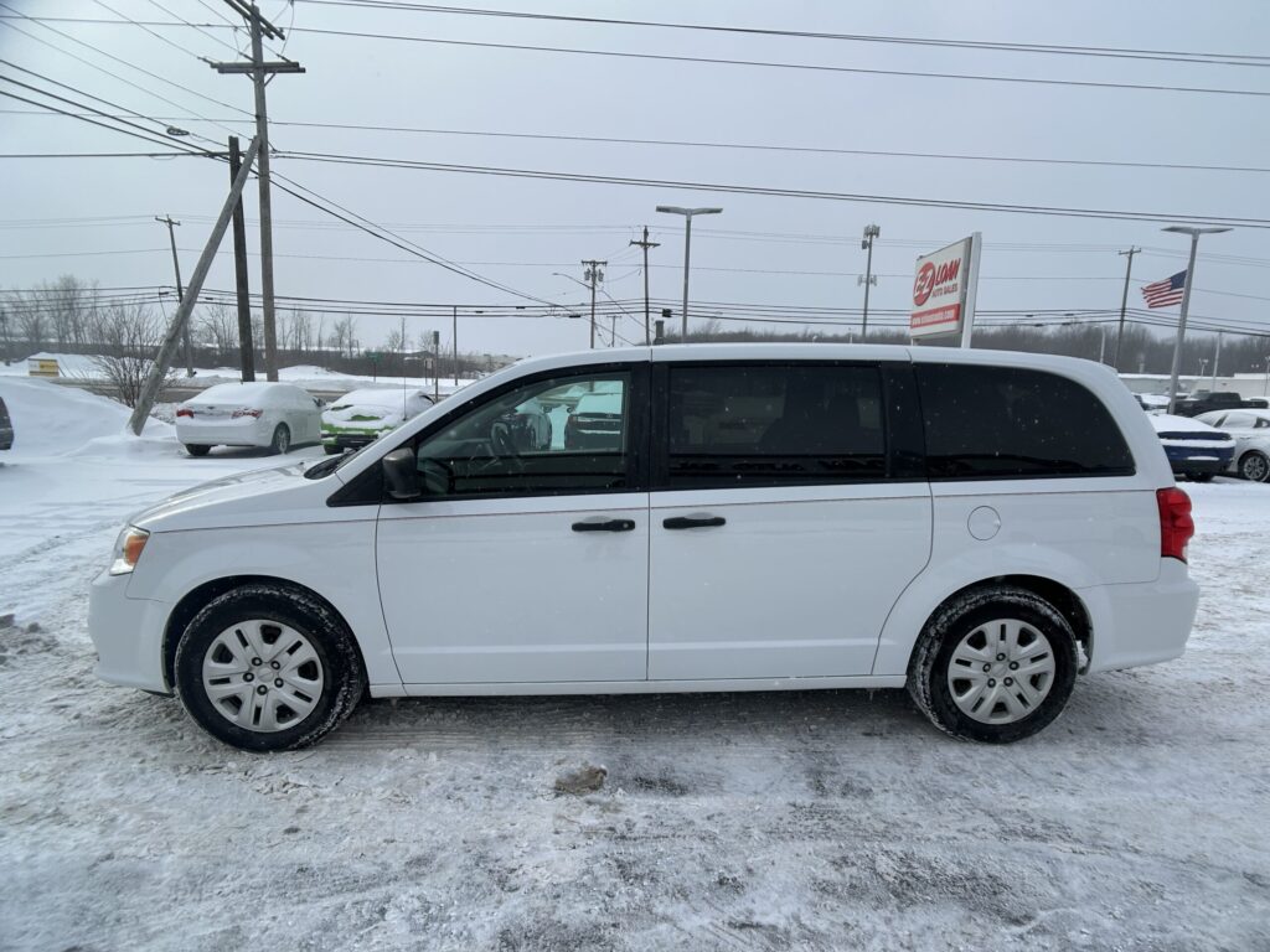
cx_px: 635
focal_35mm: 26
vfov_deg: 53.1
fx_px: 954
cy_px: 476
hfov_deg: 67.3
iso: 50
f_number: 1.5
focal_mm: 5.7
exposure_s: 1/3968
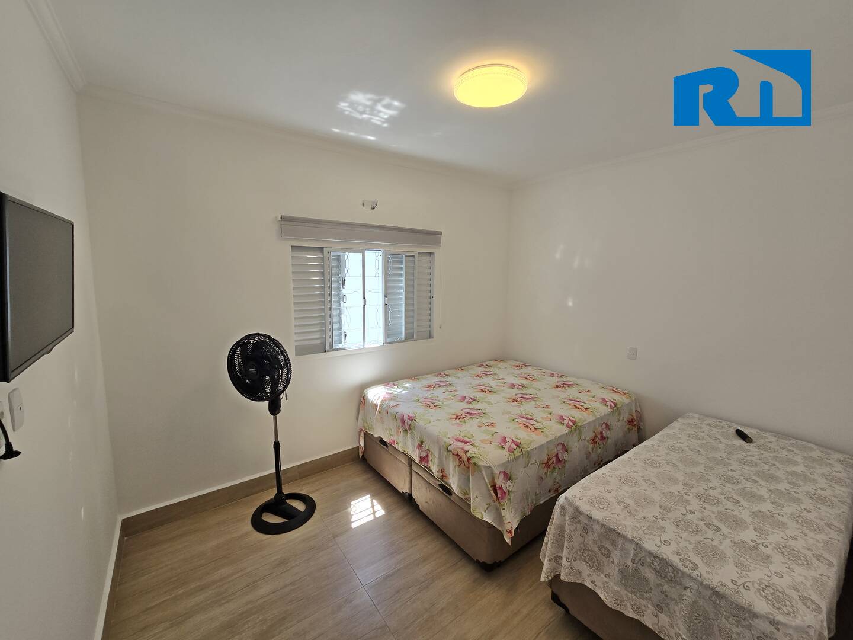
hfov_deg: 106.2
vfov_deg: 89.9
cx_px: 426
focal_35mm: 13
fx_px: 320
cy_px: 320
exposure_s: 1/152
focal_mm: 2.2
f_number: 2.2
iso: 50
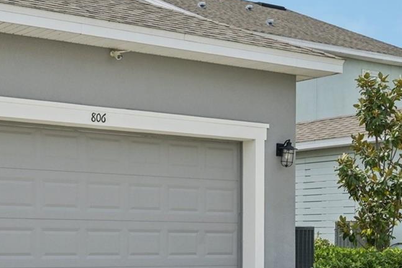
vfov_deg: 18.2
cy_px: 216
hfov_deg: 25.9
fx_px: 826
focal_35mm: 74
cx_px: -4
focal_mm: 30
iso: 400
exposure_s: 1/1250
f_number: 8
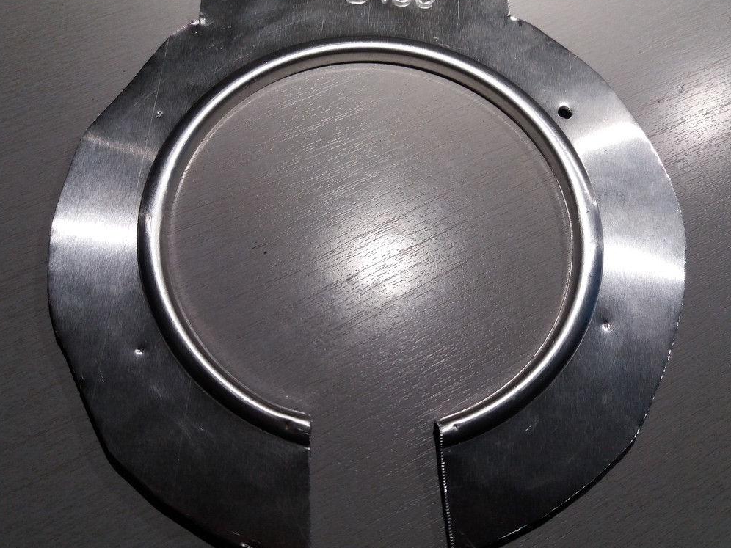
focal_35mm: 30
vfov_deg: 46.8
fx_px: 634
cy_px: 260
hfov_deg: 60.0
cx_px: 372
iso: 125
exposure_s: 1/100
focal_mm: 3.7
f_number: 1.9
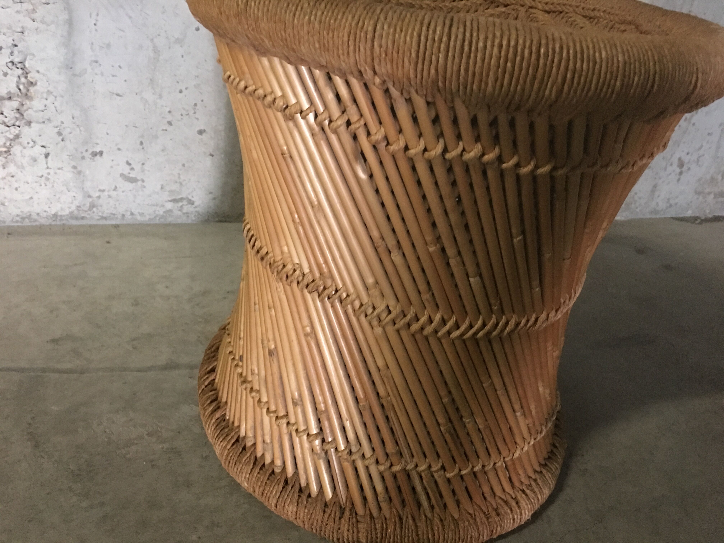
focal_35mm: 29
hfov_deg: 61.7
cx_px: 362
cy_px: 272
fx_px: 607
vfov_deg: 48.2
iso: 160
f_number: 2.2
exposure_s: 1/8
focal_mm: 4.15
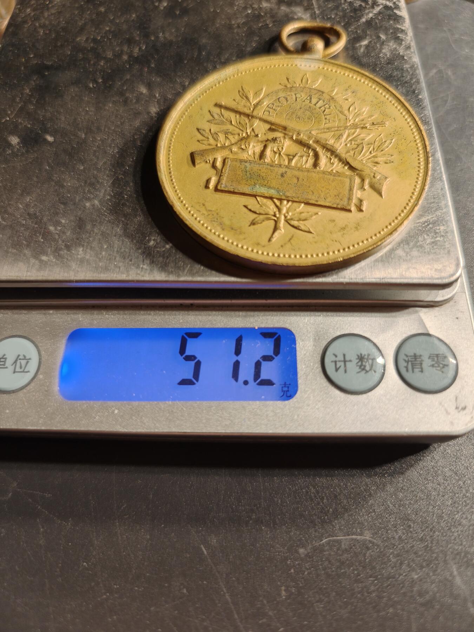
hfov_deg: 58.9
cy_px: 316
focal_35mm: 23
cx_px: 237
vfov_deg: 73.9
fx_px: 420
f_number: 1.6
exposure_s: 1/200
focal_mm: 6.06
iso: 200
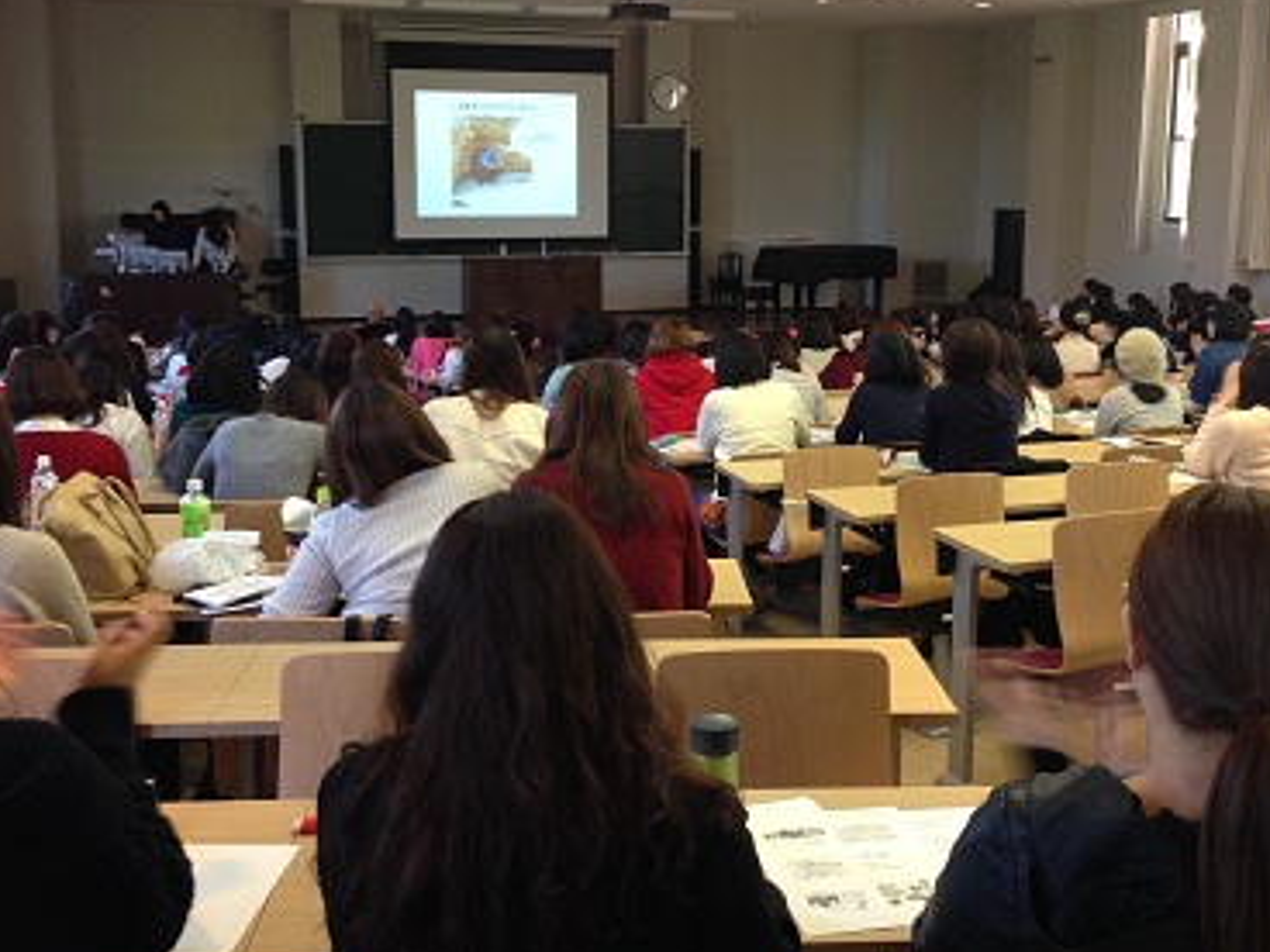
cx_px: 666
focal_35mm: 44
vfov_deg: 32.8
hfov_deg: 42.9
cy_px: 393
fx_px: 1614
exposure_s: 1/20
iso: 100
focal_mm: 4.12
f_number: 2.4
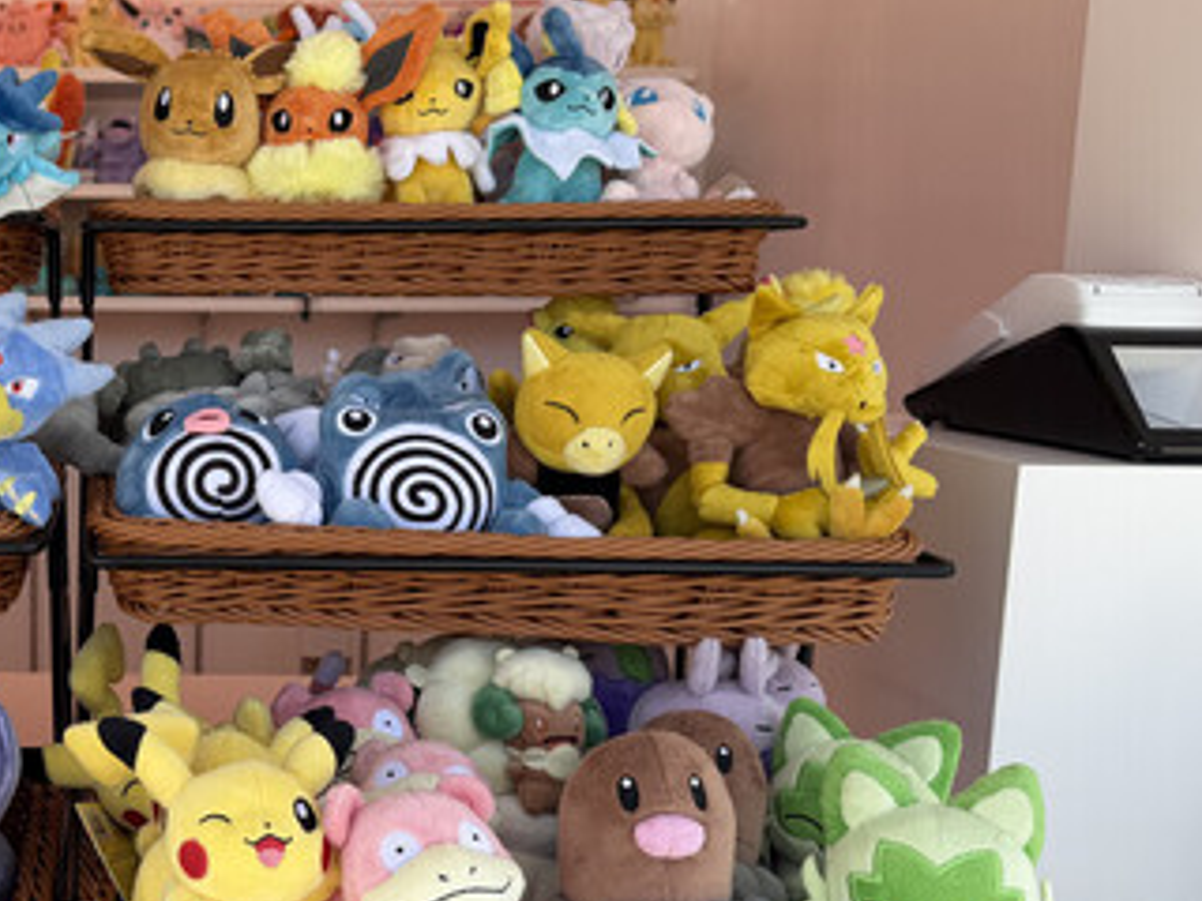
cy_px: 511
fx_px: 1563
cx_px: 83
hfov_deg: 38.6
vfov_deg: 32.1
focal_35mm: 45
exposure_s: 1/1106
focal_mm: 6.76
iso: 80
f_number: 1.78
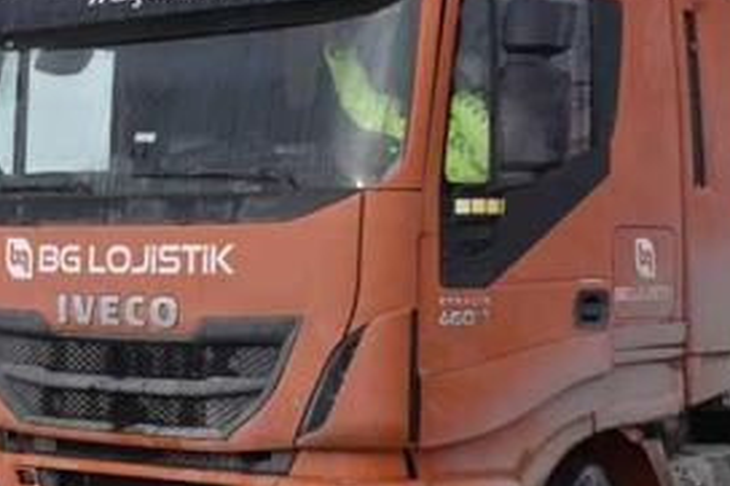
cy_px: 349
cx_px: 94
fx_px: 1986
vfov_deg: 13.9
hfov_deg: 20.5
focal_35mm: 98
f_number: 8
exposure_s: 1/500
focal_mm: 32
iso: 220
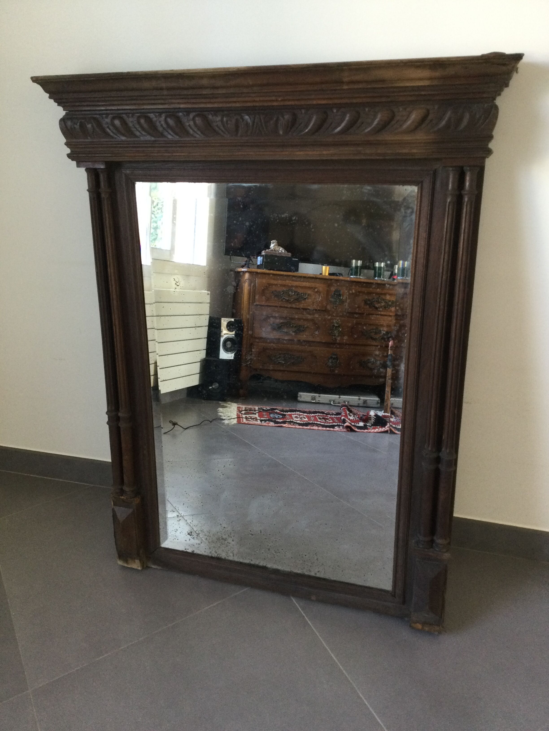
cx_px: 274
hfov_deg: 45.4
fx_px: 656
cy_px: 366
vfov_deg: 58.4
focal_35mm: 31
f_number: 2.4
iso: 125
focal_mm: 3.3
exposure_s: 1/33
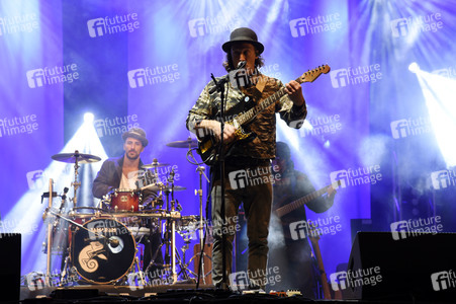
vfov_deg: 11.4
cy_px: 152
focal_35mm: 120
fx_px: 1519
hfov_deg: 17.1
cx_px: 228
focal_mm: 120
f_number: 6.3
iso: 800
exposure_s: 1/100
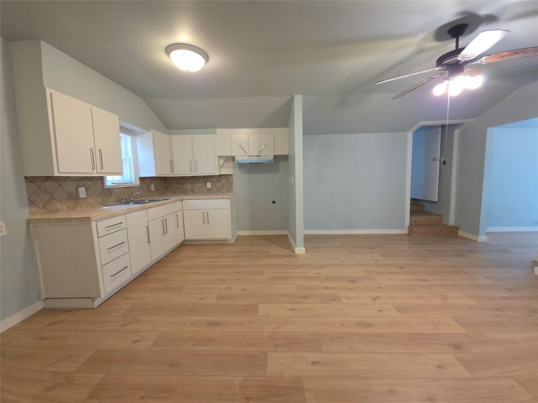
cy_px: 202
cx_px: 269
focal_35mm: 13
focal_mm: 2.2
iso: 160
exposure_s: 1/60
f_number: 1.9
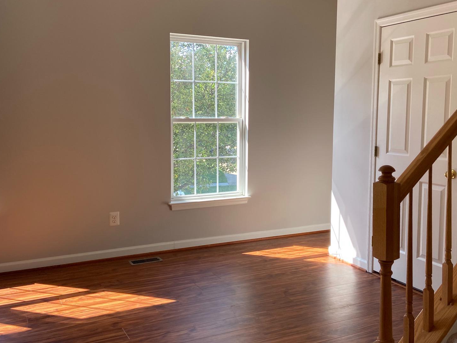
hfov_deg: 50.1
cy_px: 160
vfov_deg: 38.6
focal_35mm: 37
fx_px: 488
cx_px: 236
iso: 32
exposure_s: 1/191
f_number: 1.8
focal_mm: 4.25
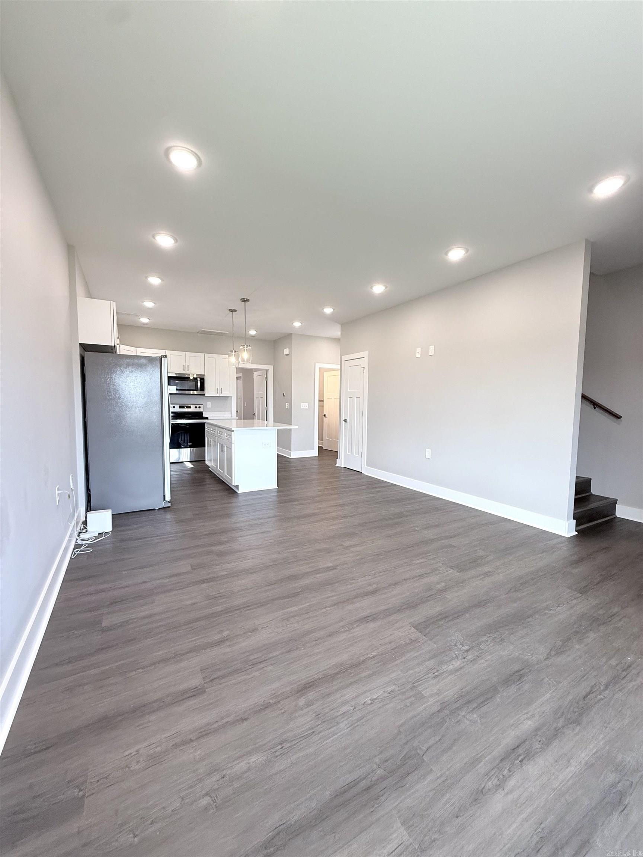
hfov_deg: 85.7
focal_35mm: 14
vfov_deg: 102.1
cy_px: 428
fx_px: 347
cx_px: 322
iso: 200
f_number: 2.2
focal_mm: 2.22
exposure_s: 1/120
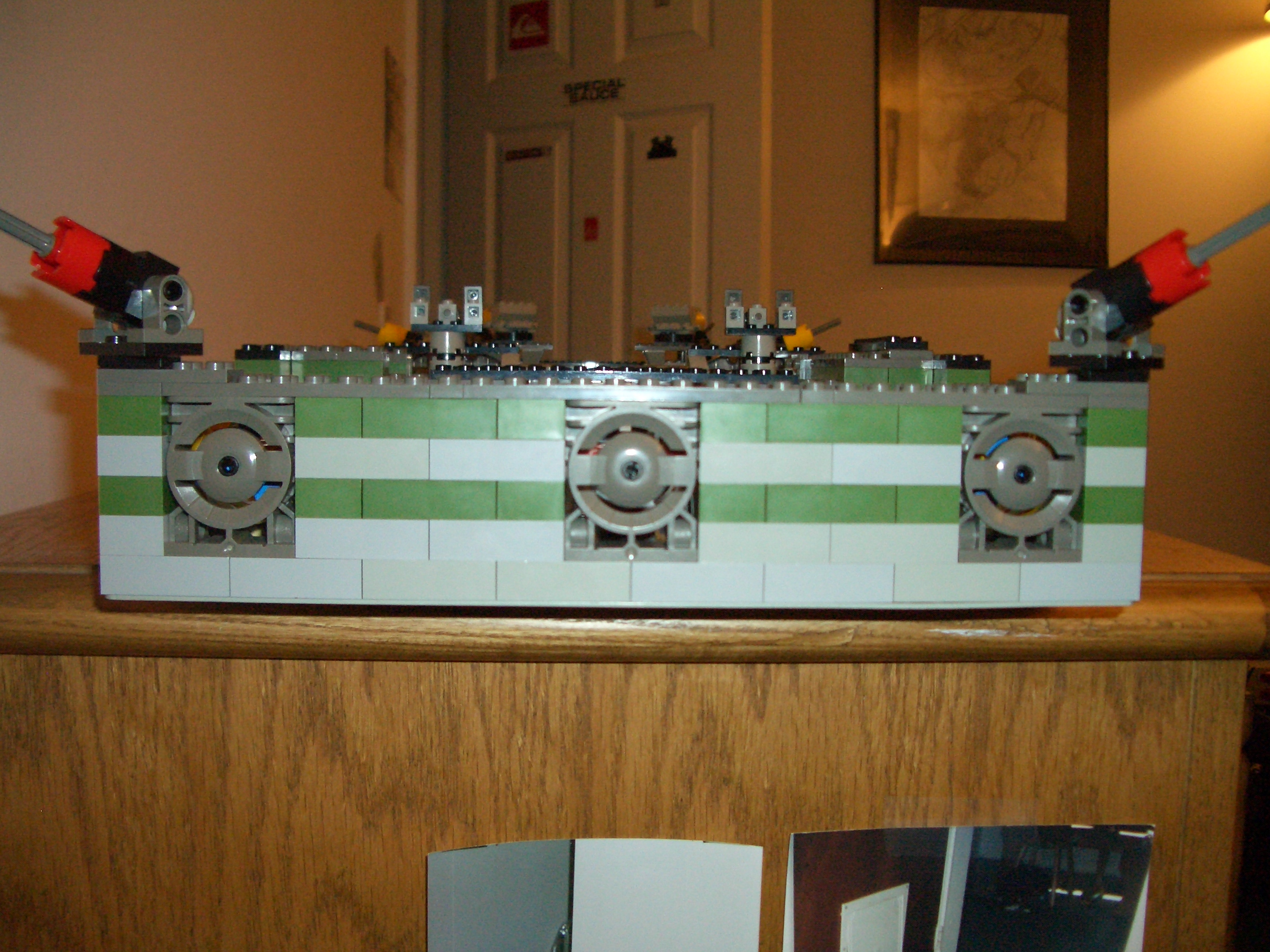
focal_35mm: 35
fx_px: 1284
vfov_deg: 40.7
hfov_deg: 52.6
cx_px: 635
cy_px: 476
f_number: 2.6
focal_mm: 5.8
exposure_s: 1/60
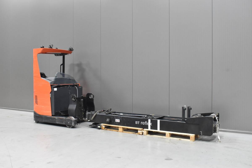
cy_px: 84
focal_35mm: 36
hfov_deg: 53.1
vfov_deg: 36.9
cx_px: 126
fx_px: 252
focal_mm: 24
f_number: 6.3
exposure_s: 1/30
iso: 2000
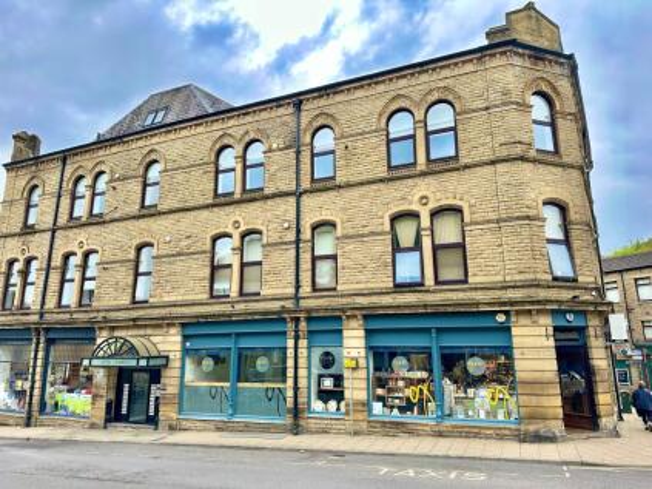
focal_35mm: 24
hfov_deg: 71.6
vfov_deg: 56.8
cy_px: 244
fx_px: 452
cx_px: 326
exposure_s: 1/564
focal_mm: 6.86
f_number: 1.78
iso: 80
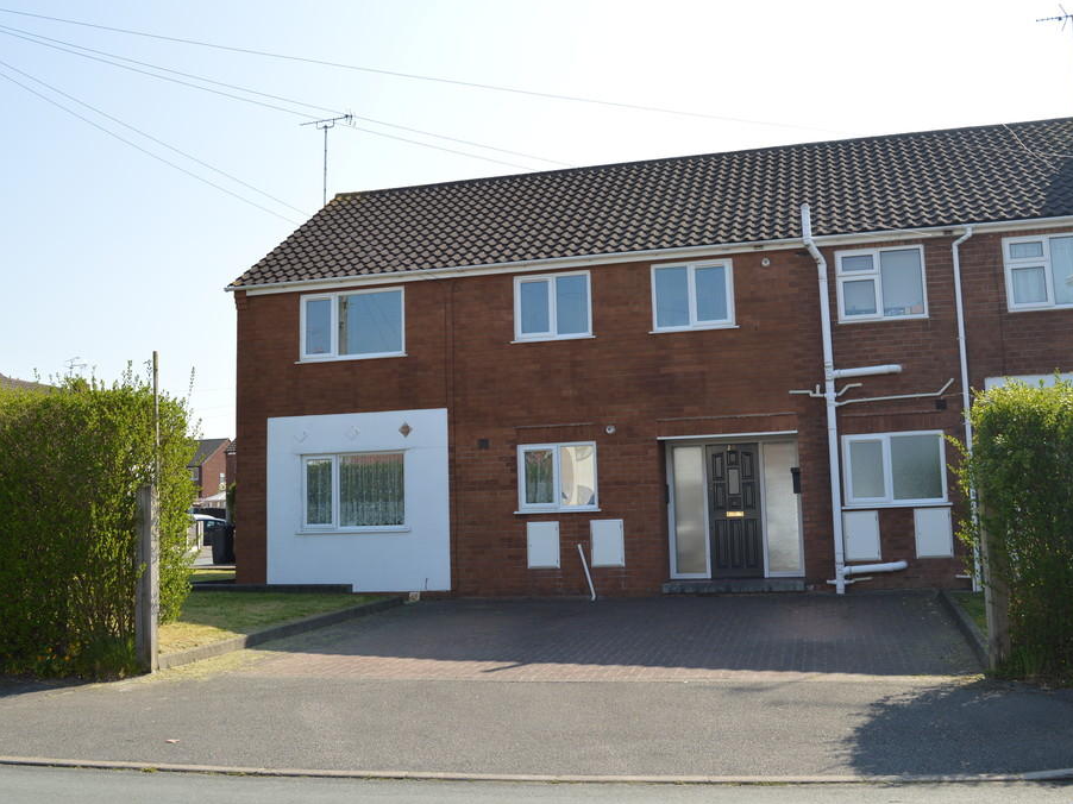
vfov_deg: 39.6
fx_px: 1116
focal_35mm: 36
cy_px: 403
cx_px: 532
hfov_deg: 51.4
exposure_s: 1/200
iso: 100
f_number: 7.1
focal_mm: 22
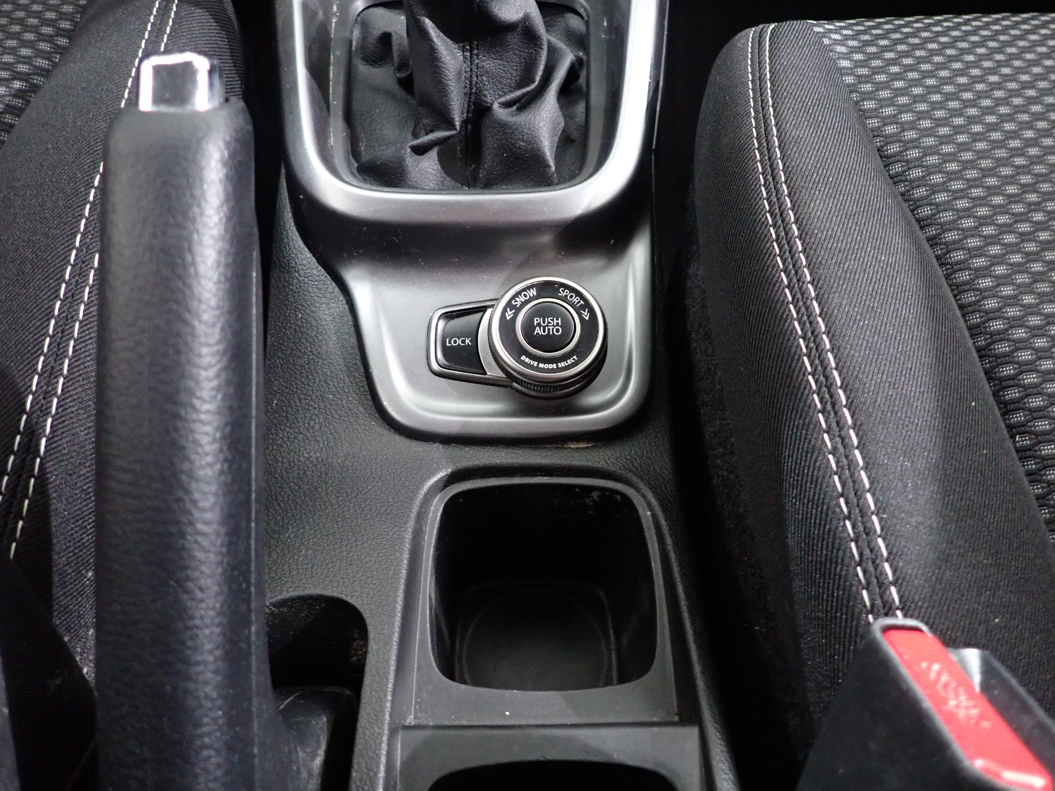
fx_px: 762
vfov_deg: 54.9
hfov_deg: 69.4
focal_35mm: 25
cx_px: 528
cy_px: 396
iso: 800
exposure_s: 1/20
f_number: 2
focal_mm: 4.5
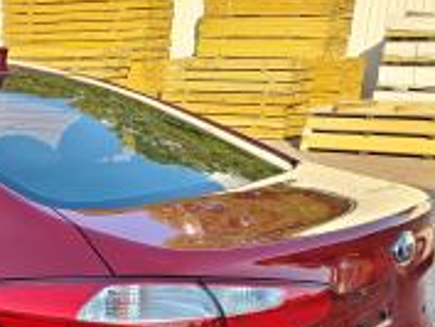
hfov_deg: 23.7
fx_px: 931
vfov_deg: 19.0
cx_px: -103
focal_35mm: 74
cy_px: 374
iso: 40
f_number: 1.8
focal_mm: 5.4
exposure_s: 1/335
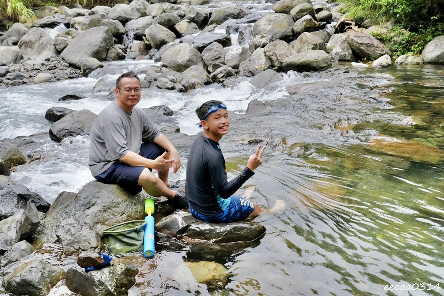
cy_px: 148
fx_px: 469
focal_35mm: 38
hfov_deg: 50.7
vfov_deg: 35.1
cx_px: 222
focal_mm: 38
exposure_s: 1/2500
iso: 6400
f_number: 8
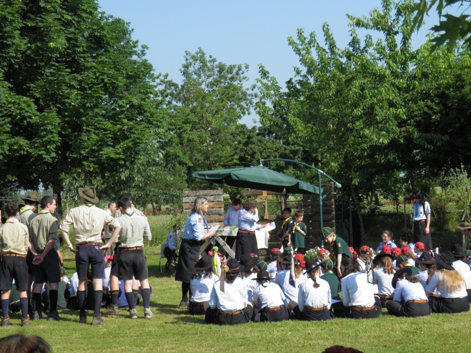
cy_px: 176
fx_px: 993
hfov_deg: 26.7
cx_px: 236
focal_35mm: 73
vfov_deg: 20.2
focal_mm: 13.2
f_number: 3.9
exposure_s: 1/500
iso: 50
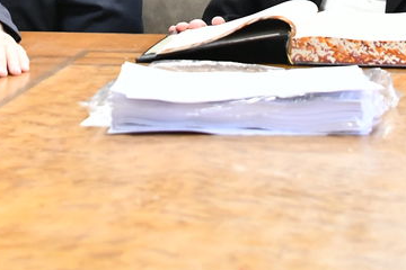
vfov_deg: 7.6
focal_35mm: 175
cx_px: 125
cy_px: -197
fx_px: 1973
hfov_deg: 11.7
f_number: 5.6
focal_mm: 45
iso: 4000
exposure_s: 1/160
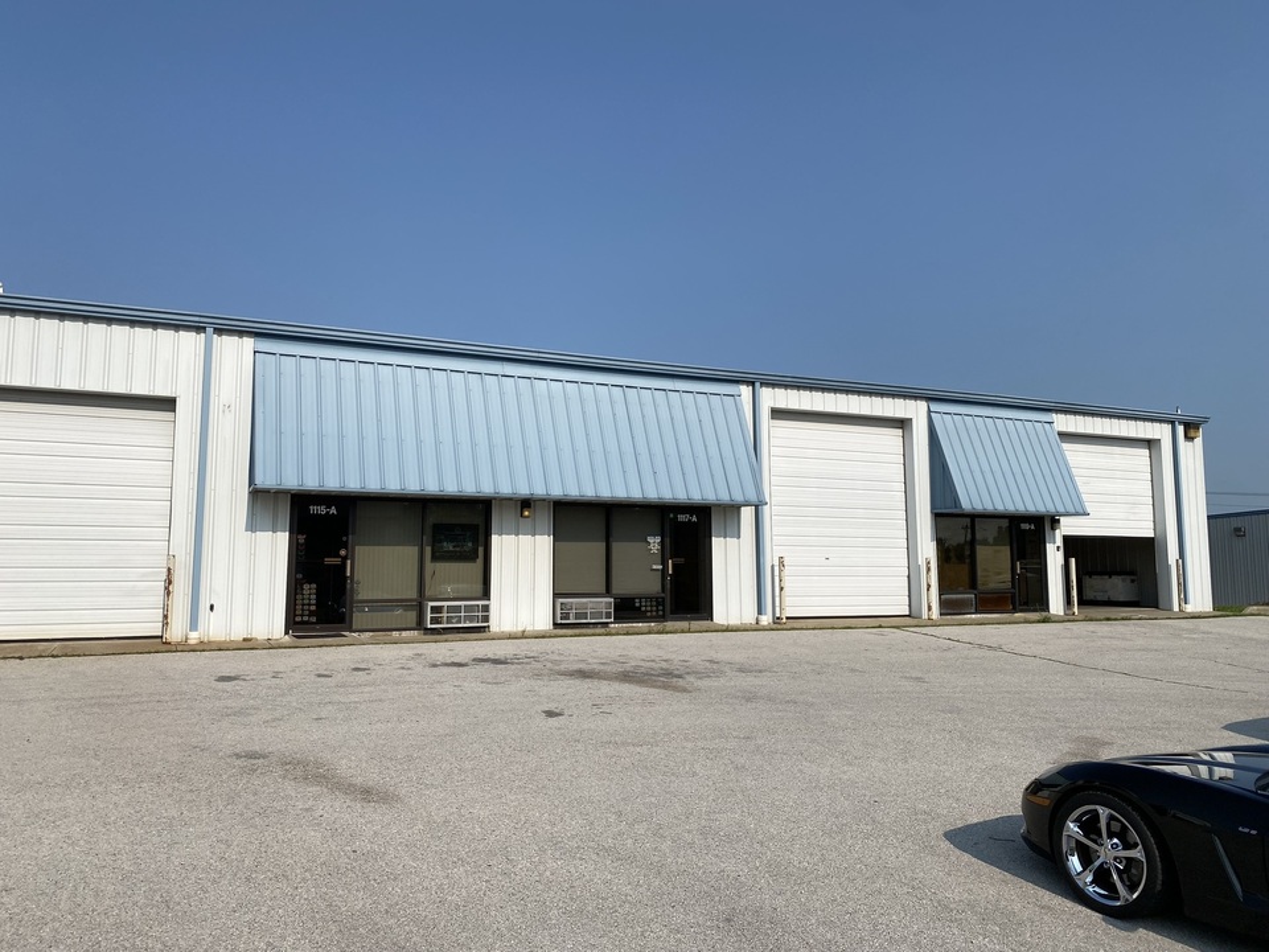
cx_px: 634
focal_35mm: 26
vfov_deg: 53.1
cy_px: 476
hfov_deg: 67.3
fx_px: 953
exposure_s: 1/5495
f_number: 1.8
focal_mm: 4.25
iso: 32
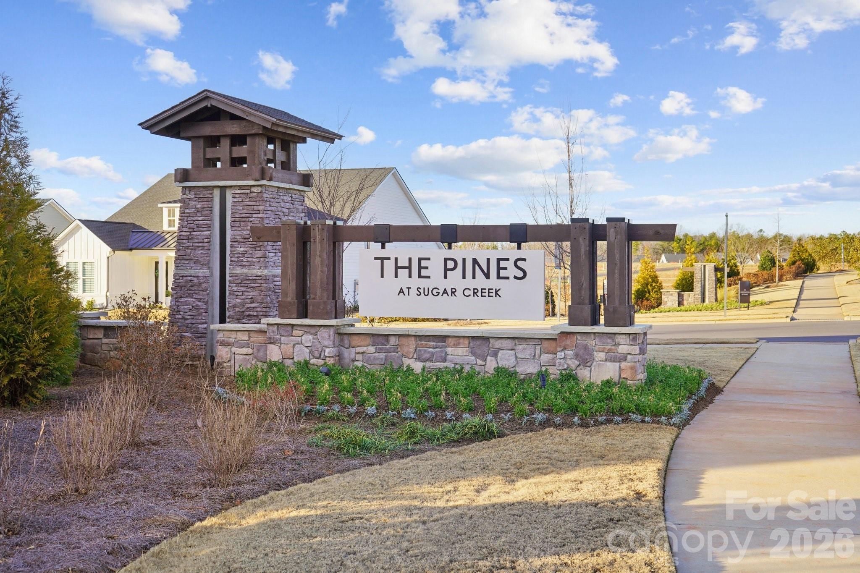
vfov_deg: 31.2
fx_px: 1027
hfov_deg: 45.4
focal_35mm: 43
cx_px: 430
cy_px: 286
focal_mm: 43
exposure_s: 1/250
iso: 100
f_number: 5
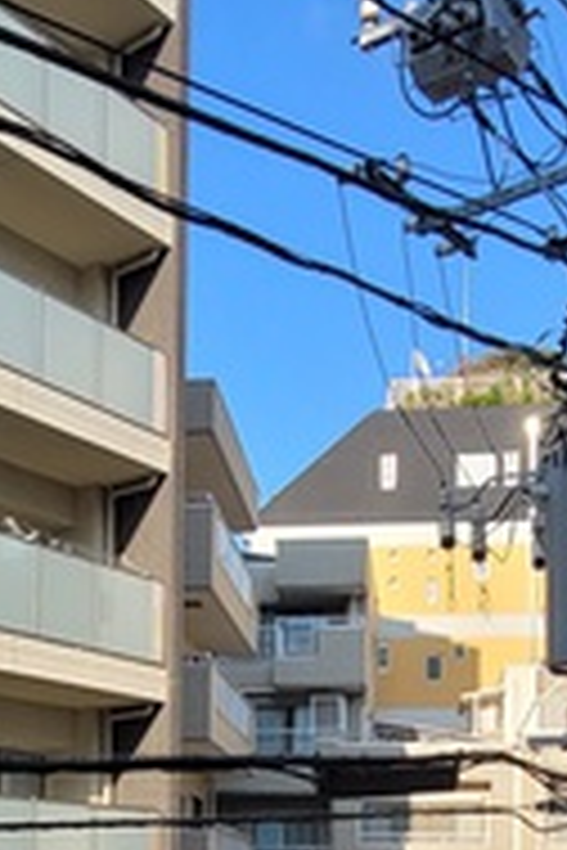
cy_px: 890
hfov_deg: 27.0
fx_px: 1181
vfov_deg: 35.1
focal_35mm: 50
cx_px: 236
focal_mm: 2.2
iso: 64
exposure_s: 1/825
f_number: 2.2
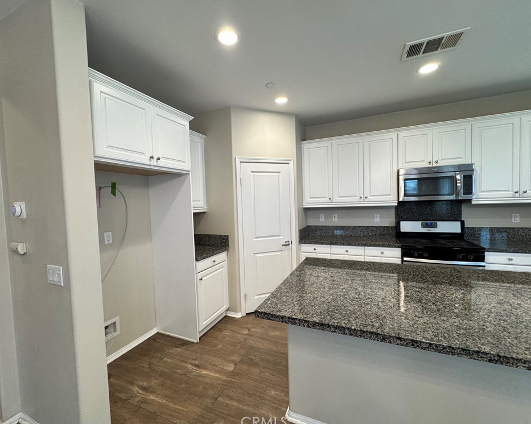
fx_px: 236
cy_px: 212
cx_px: 260
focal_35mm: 15
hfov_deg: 96.8
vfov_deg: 84.0
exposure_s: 1/120
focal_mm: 2.22
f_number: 2.2
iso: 200
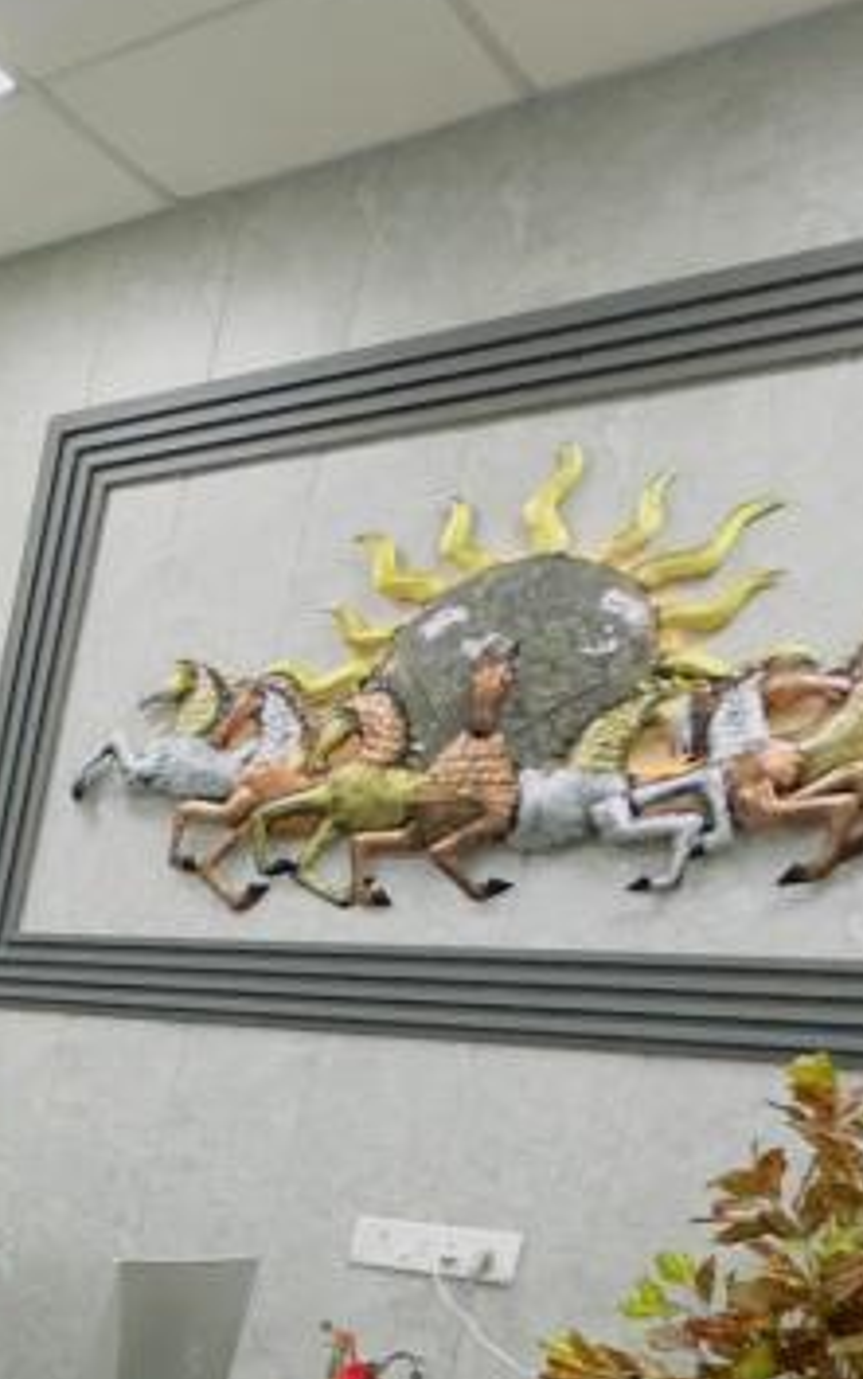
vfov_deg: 40.5
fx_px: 1616
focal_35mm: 43
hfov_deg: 20.3
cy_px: 1379
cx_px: -730
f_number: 2.2
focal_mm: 2.22
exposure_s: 1/100
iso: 200
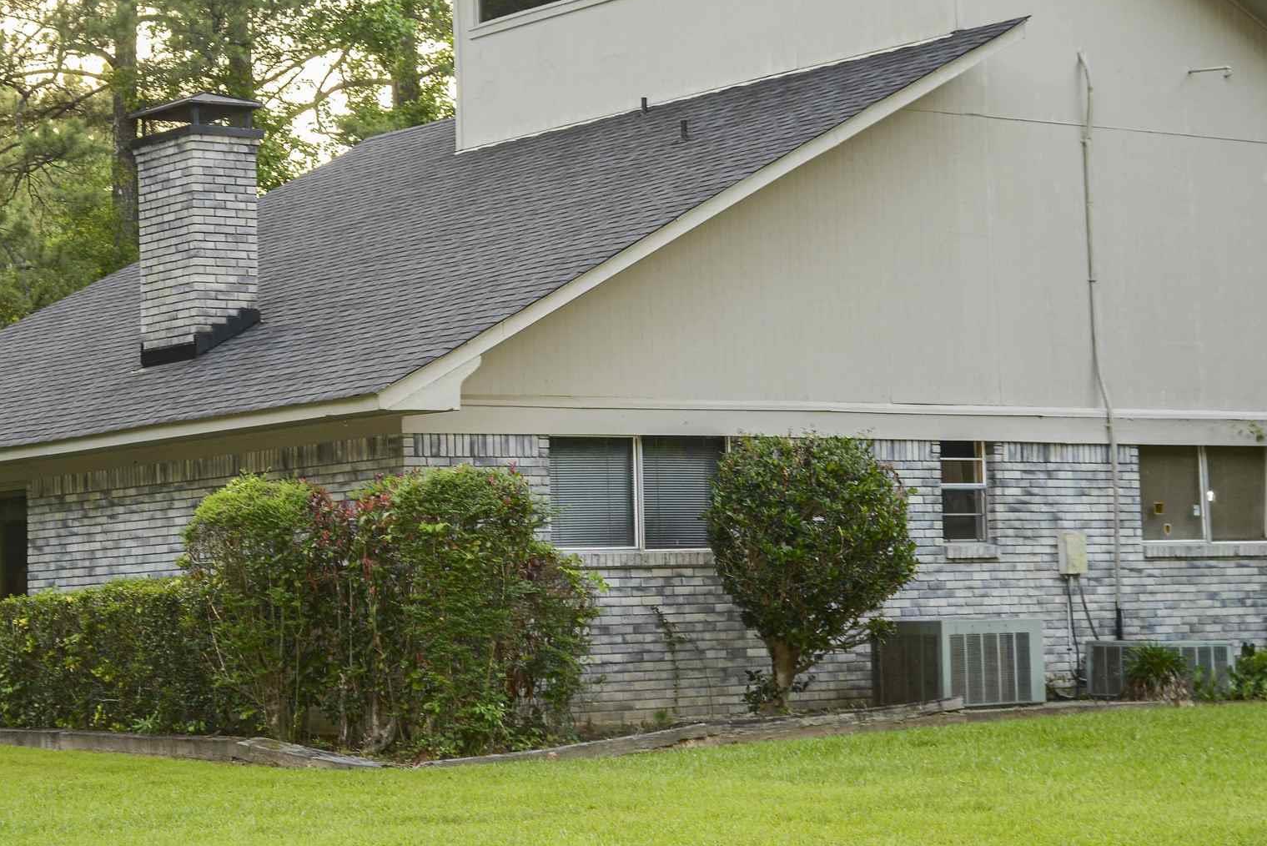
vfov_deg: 14.7
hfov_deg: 21.9
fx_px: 3274
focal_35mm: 93
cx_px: 586
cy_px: 234
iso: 250
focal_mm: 46
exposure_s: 1/60
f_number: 5
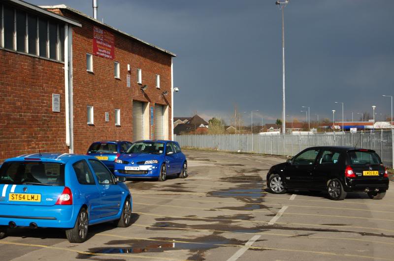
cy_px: 130
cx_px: 197
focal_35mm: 82
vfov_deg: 16.5
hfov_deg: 24.7
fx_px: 902
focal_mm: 55
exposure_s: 1/250
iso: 200
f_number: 8
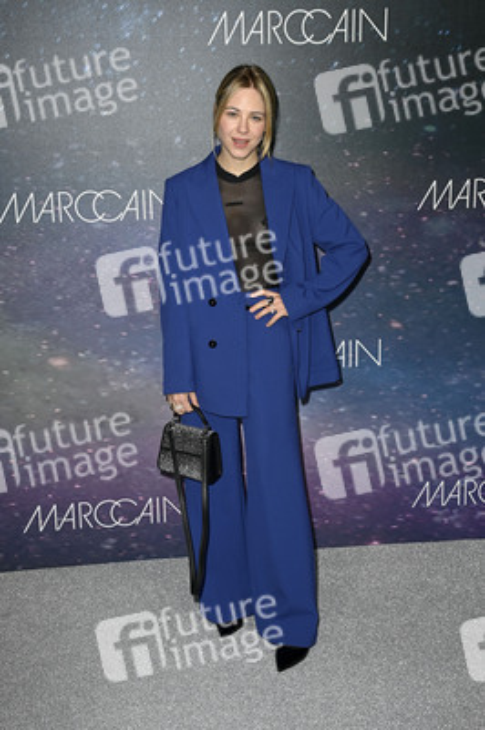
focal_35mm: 48
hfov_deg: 28.0
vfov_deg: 41.1
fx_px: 972
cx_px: 242
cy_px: 365
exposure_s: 1/250
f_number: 6.3
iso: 500
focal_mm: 48
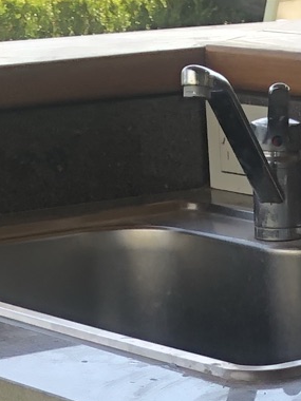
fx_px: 1751
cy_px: 1021
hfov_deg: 9.7
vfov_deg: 10.8
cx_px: 387
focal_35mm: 151
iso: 20
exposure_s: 1/128
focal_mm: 4
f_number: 1.8
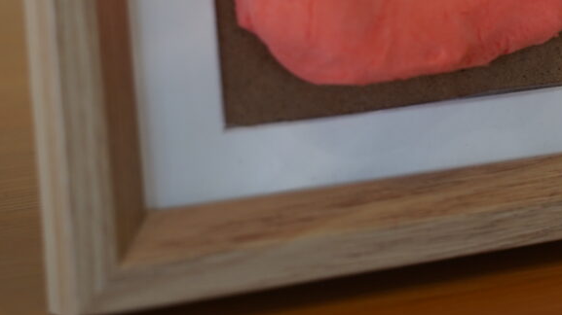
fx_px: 1922
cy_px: -171
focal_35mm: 129
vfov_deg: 9.1
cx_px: 715
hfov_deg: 15.9
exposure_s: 1/160
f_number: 4
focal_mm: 37
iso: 320
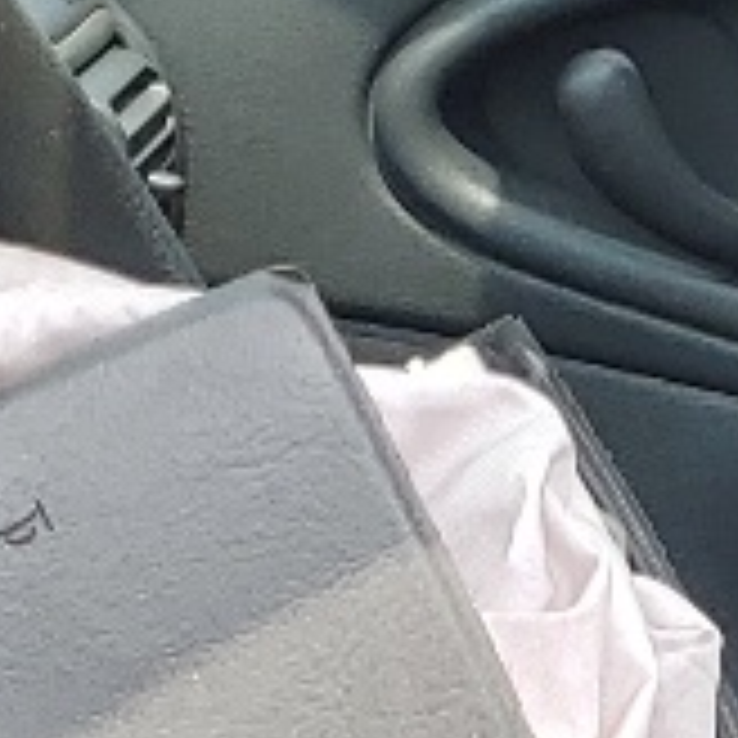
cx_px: 2002
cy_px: 1593
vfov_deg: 7.4
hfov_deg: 7.2
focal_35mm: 224
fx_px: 5403
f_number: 1.5
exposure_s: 1/667
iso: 50
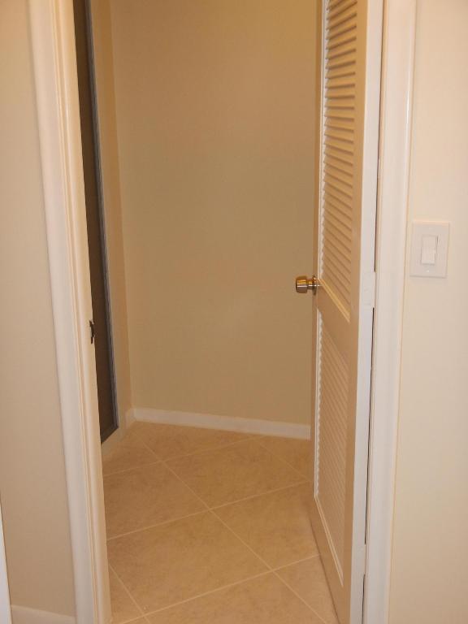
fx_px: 775
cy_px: 312
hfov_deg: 33.6
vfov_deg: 43.9
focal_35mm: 43
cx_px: 234
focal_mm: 7.7
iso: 200
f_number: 4
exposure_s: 1/30
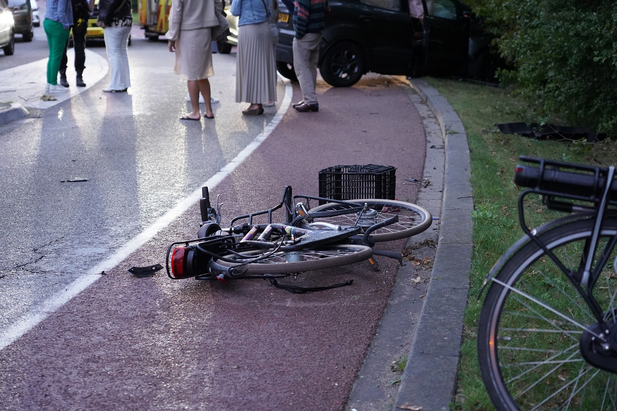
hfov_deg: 28.8
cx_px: 308
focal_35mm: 70
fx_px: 1200
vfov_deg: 19.5
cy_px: 206
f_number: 4
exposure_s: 1/160
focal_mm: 70
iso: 6400
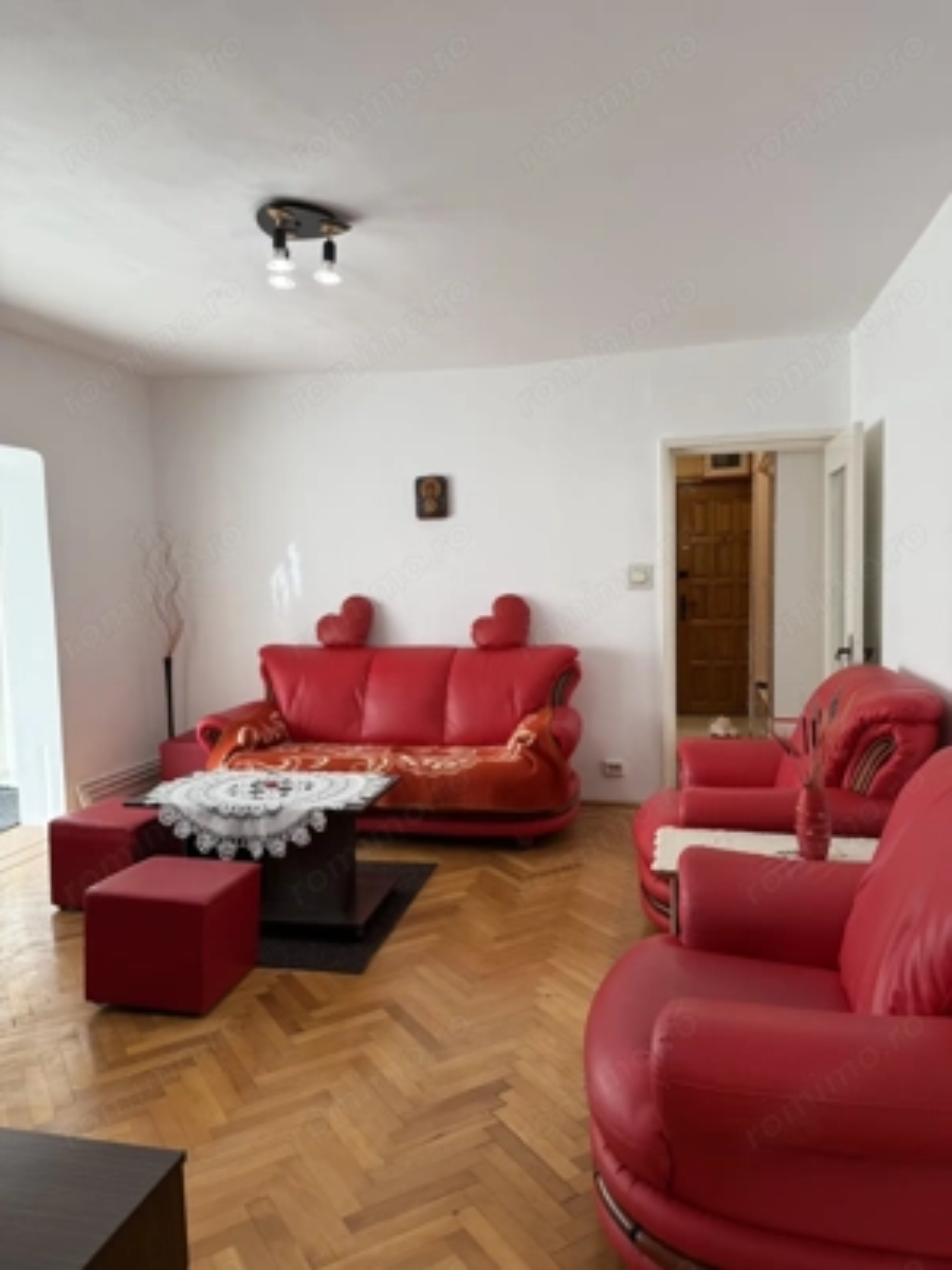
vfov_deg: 71.6
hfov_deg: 56.8
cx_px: 476
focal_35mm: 24
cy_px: 635
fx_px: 880
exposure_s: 1/121
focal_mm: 6.76
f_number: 1.78
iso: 64
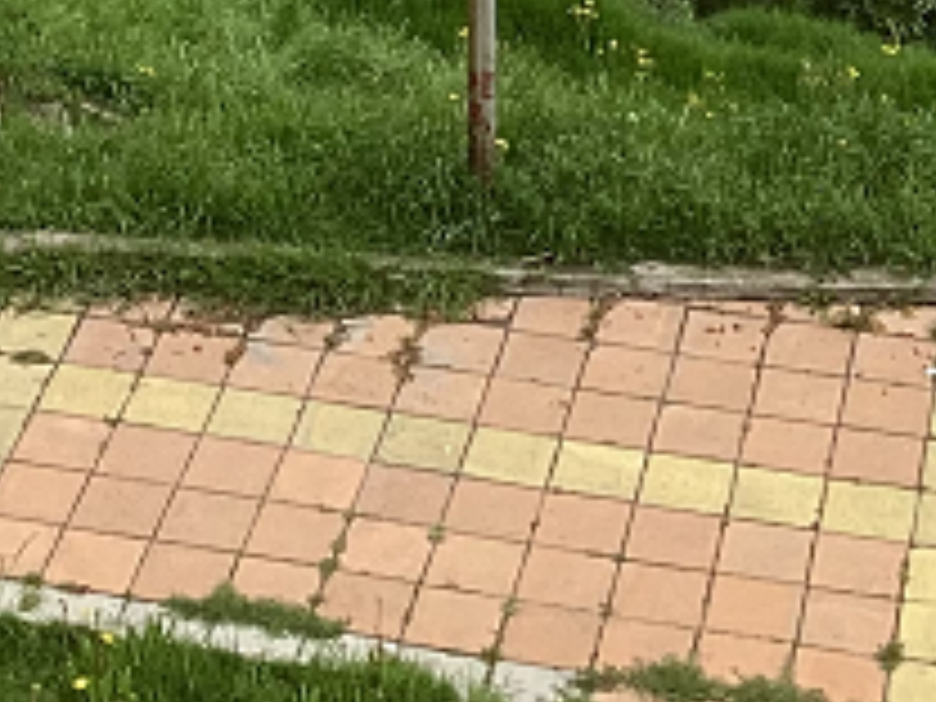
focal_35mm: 146
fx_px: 3948
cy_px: -866
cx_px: 112
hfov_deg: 13.4
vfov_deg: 9.3
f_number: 2.4
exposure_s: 1/261
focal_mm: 3.3
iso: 25
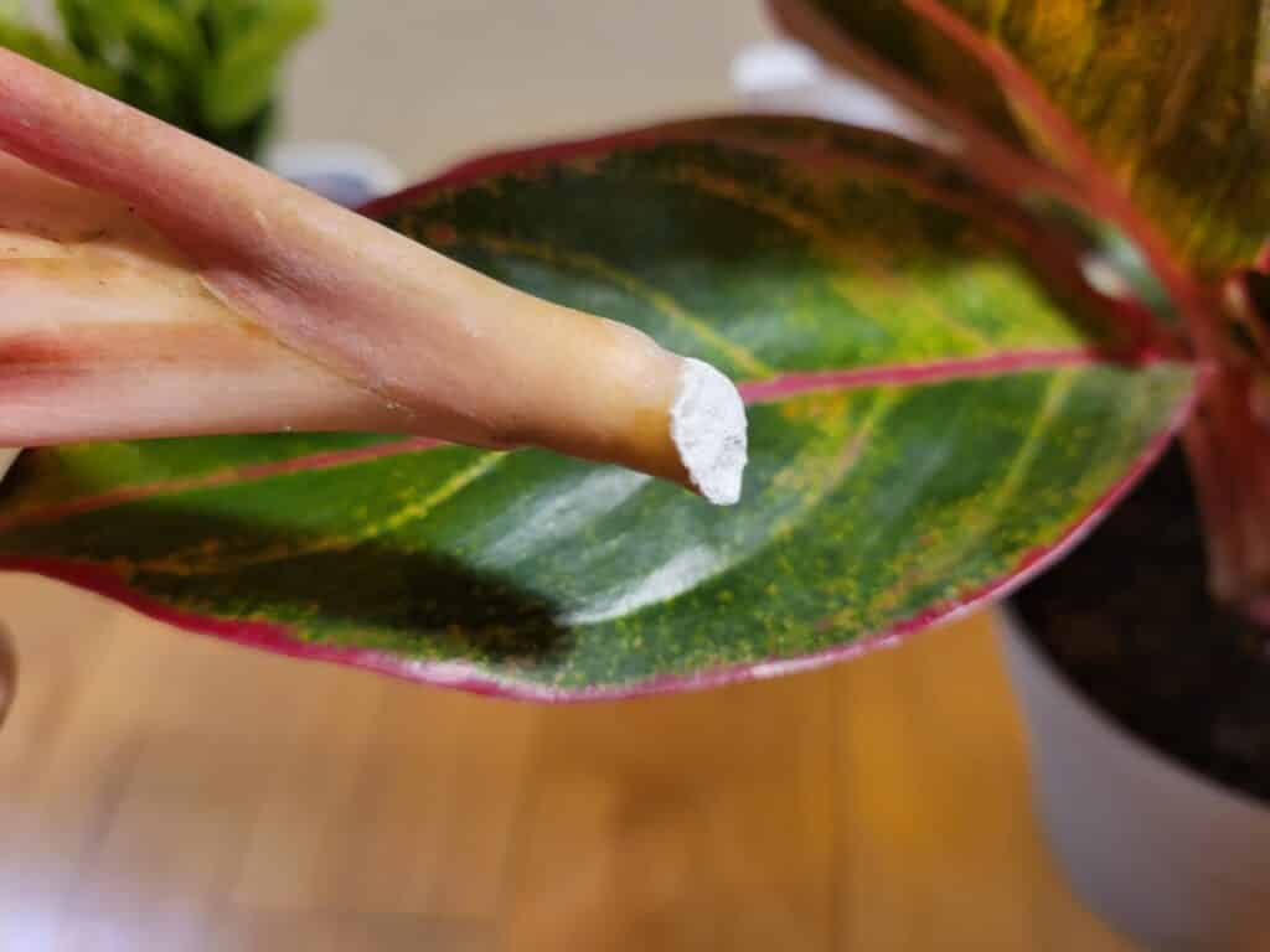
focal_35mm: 26
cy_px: 476
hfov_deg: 67.3
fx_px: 954
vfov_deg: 53.1
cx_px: 635
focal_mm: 5.4
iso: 250
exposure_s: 1/40
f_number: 1.8
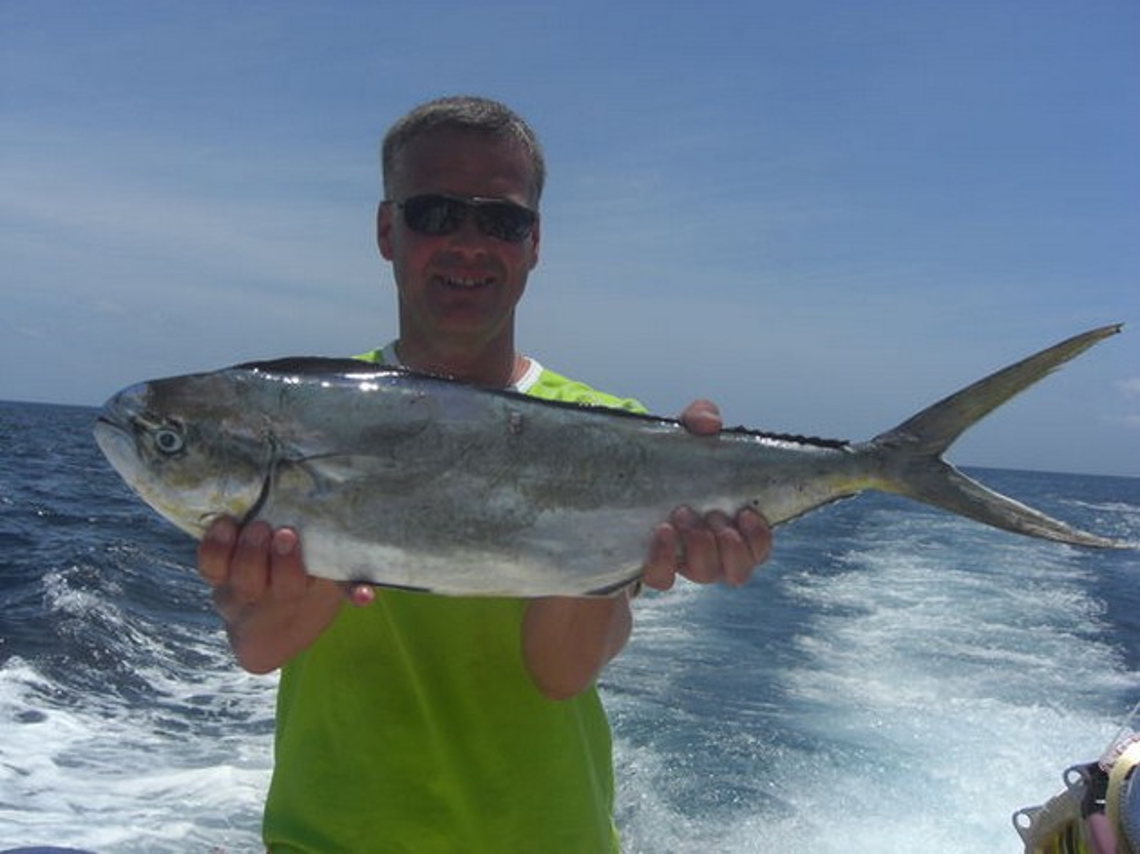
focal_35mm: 38
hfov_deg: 49.0
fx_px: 1251
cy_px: 427
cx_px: 570
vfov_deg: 37.7
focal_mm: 7.9
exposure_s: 1/400
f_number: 8
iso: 80
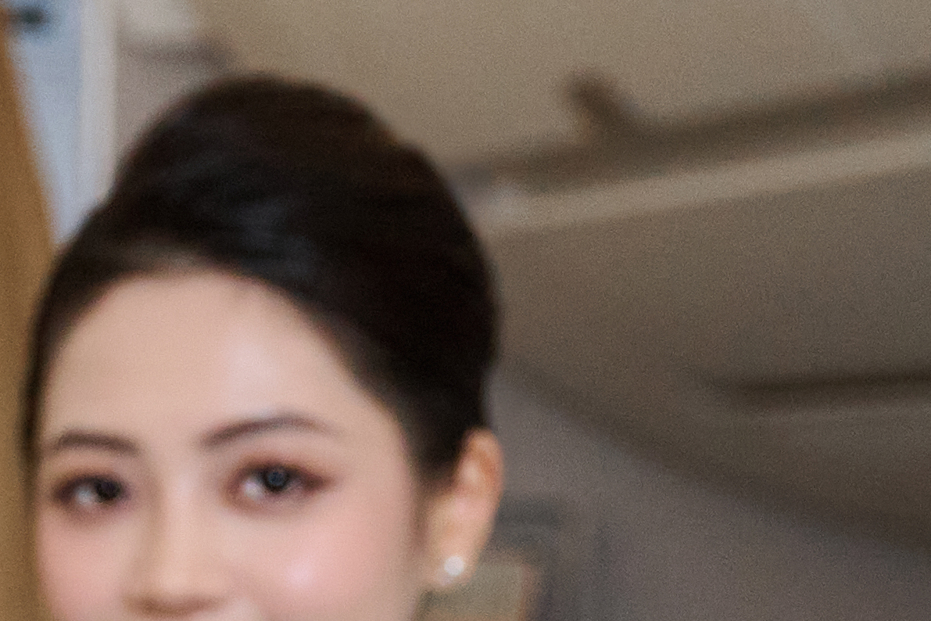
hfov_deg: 5.9
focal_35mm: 319
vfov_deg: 4.3
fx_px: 8249
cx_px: -1958
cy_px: 901
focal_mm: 46
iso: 1600
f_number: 4.5
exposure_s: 1/125
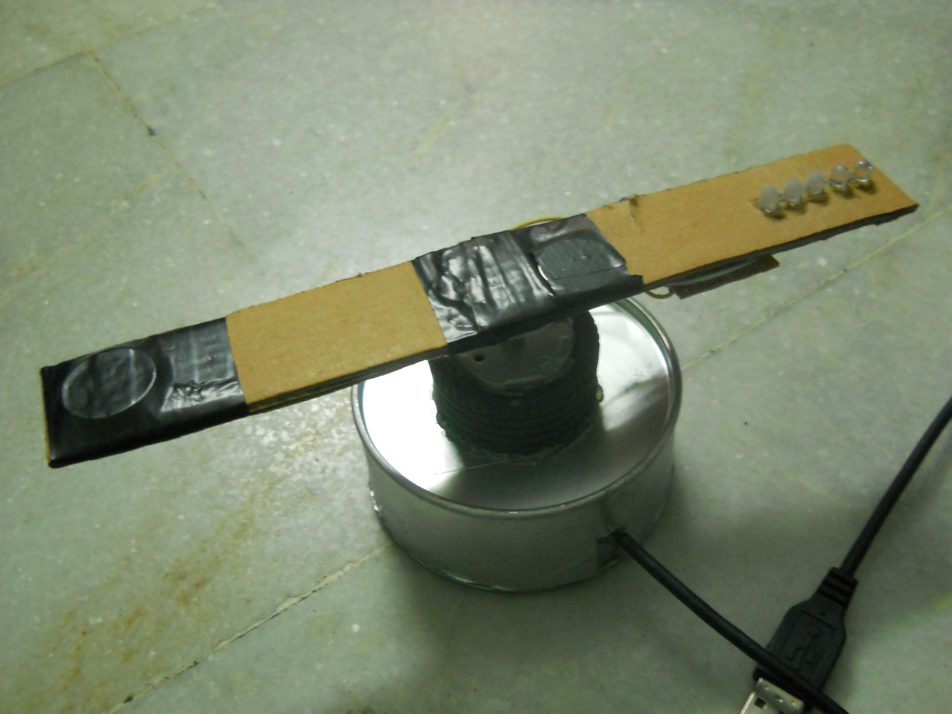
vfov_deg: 35.1
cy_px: 357
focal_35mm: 41
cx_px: 476
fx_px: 1128
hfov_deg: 45.8
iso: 400
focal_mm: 6.72
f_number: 3.1
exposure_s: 1/10
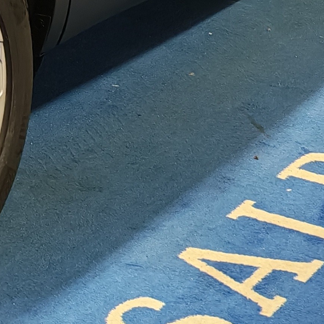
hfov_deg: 11.4
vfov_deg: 11.6
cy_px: -194
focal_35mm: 143
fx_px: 1514
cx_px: -243
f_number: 1.9
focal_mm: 6.12
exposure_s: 1/100
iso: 400
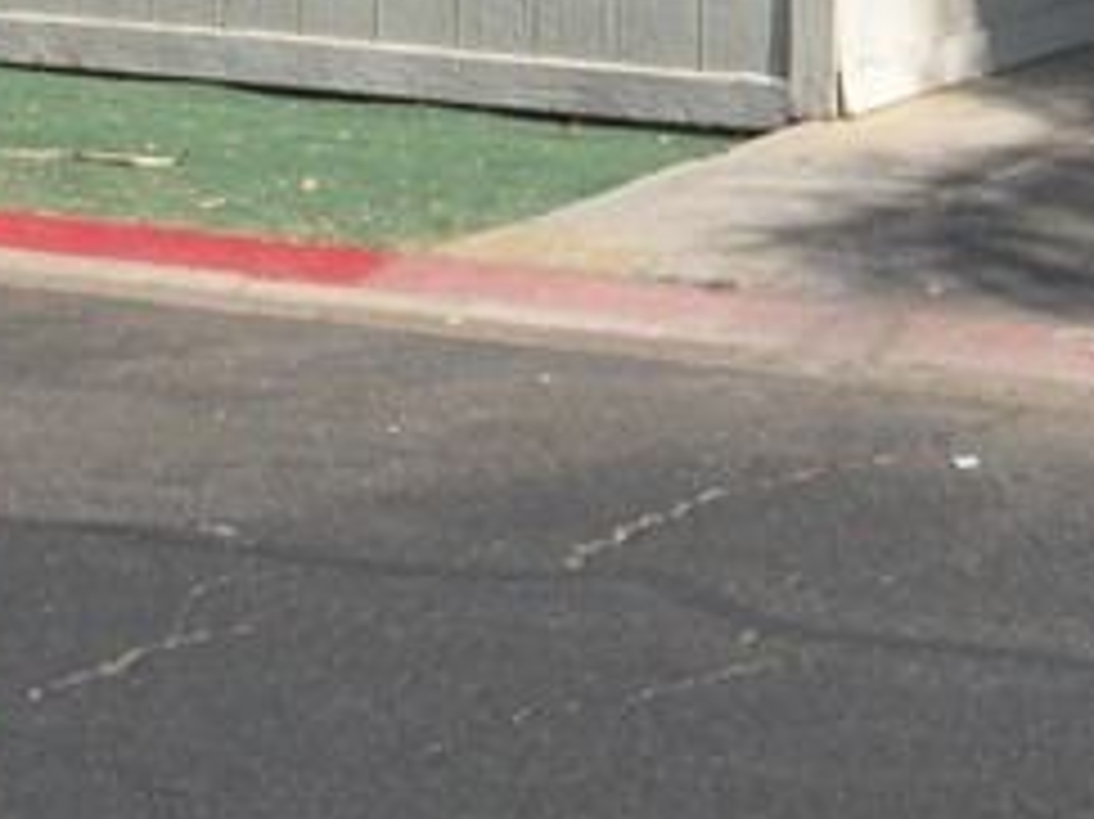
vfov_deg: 8.0
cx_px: 873
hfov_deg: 11.1
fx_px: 5591
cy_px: -756
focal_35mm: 177
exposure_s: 1/210
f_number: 6.3
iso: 64
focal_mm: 7.4
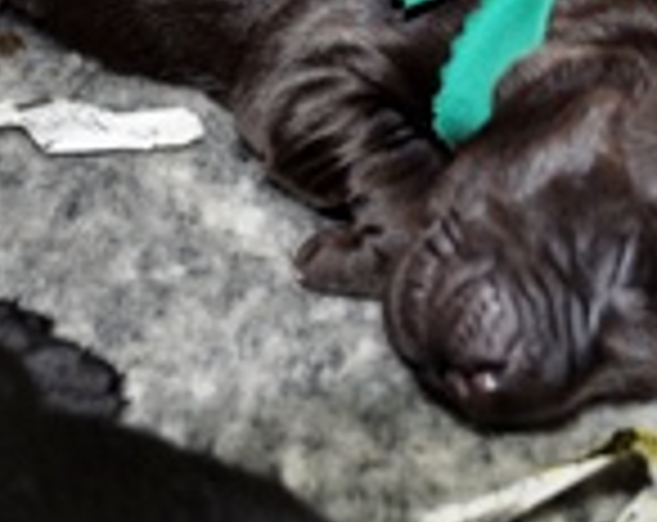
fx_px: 2250
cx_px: 472
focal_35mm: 116
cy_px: 65
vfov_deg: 13.1
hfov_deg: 16.6
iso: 400
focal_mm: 20
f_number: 3.5
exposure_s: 1/30
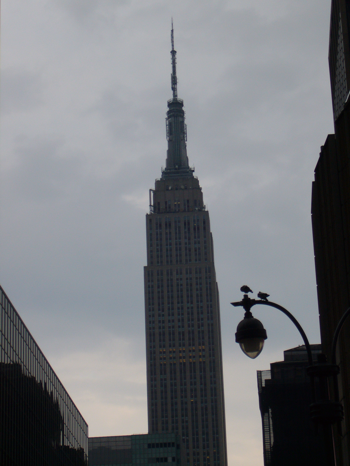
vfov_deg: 18.7
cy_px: 233
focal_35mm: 105
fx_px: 1416
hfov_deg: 14.1
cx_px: 175
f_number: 5
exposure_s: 1/125
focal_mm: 17.4
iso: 80
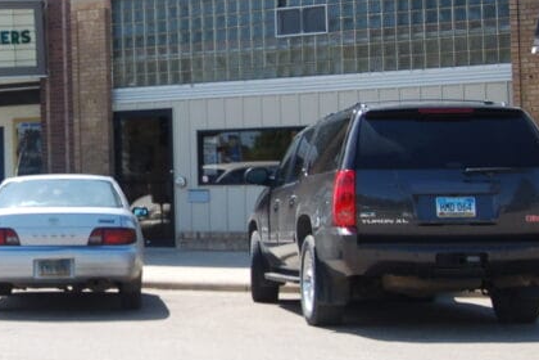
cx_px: -13
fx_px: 1422
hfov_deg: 20.7
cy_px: 118
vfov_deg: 14.4
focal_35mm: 95
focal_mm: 26
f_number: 8
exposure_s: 1/250
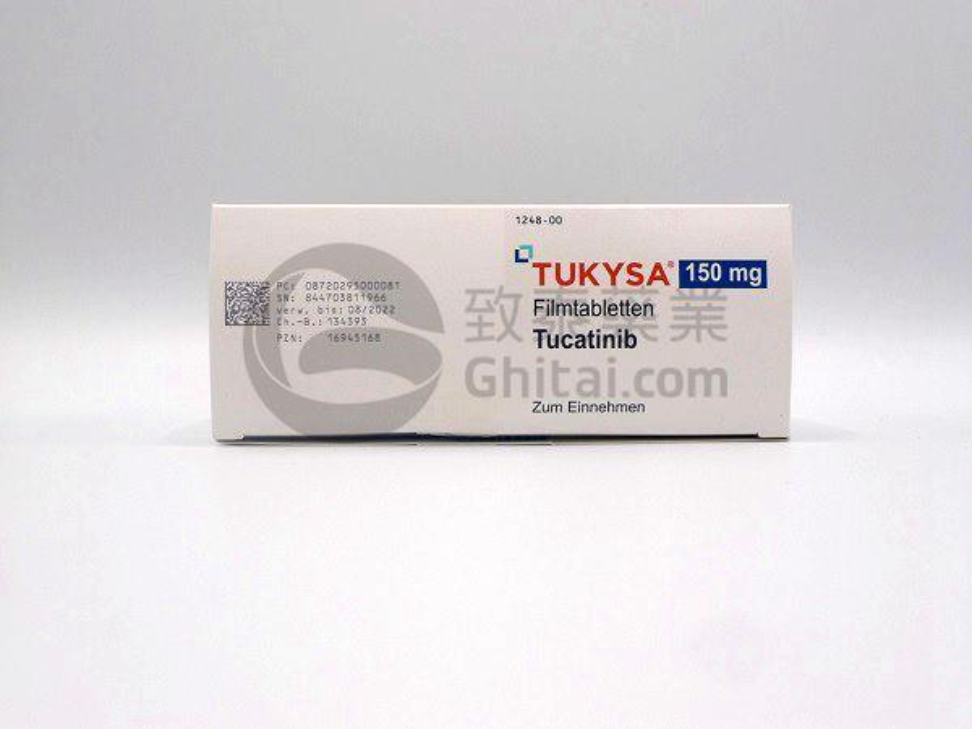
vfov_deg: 30.3
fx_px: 1348
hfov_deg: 39.7
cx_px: 486
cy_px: 364
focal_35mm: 48
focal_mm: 10.2
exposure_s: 1/320
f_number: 2.8
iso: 80
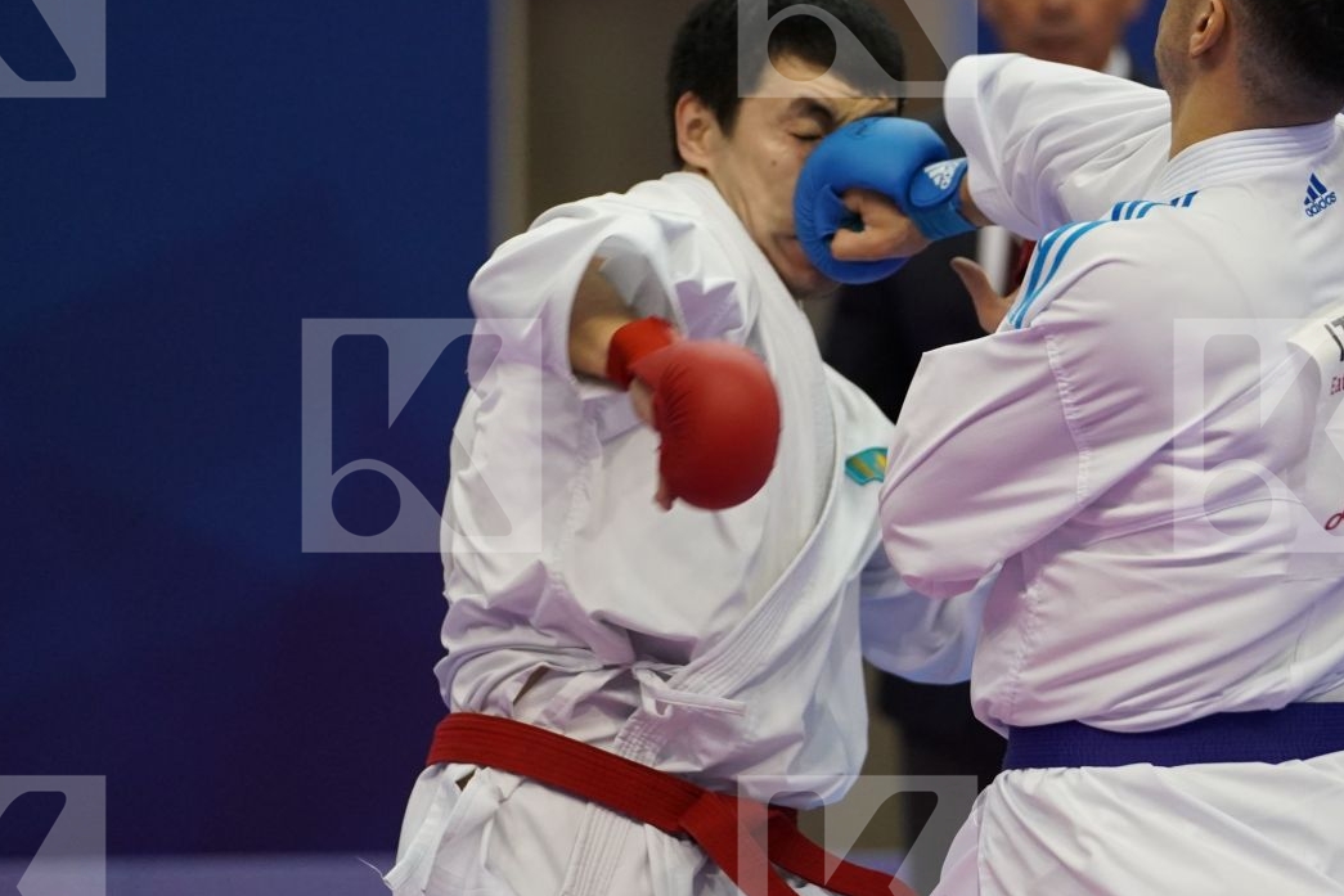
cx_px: 858
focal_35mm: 329
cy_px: 436
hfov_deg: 6.3
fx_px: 12284
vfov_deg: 4.2
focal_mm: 191
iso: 3200
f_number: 2.8
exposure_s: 1/1000
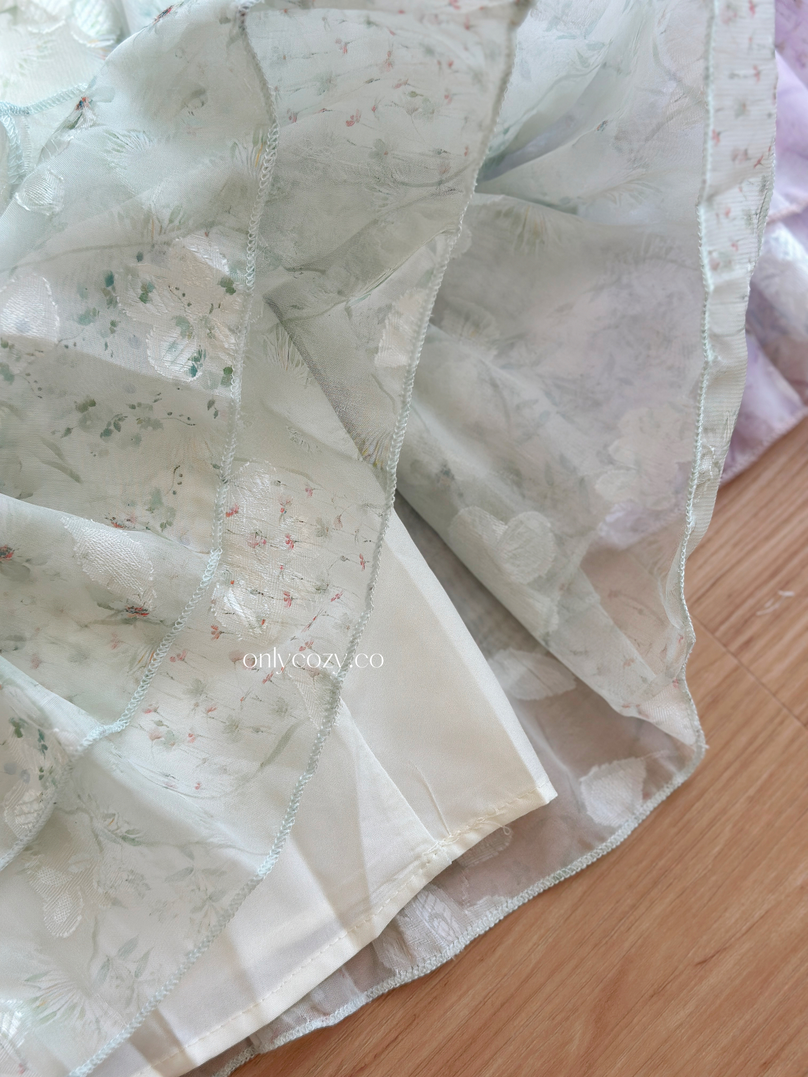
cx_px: 404
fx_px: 1494
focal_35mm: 48
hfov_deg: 30.3
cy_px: 538
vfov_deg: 39.7
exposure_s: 1/218
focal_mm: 6.86
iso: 80
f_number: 1.78
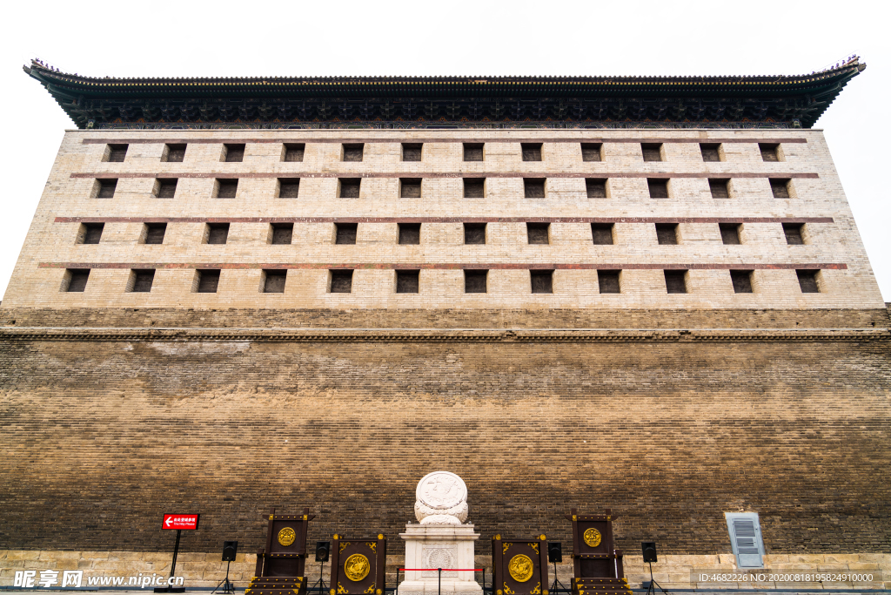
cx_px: 446
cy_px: 298
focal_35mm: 24
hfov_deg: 73.7
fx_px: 594
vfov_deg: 53.1
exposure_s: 1/60
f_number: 4
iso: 100
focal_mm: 24
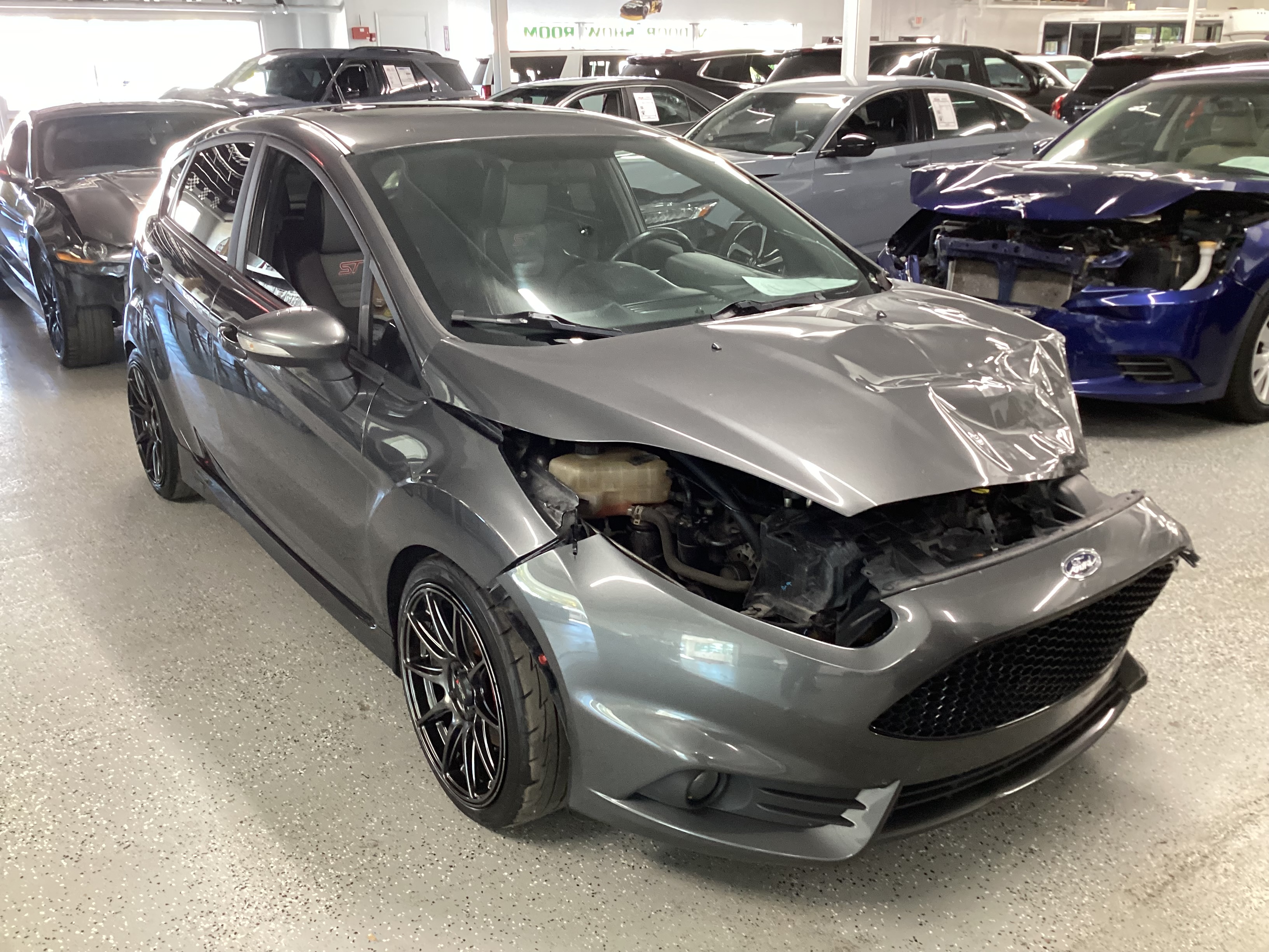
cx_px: 634
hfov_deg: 58.4
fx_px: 1136
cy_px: 476
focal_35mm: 31
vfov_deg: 45.4
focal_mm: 3.3
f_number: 2.4
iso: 250
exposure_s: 1/40
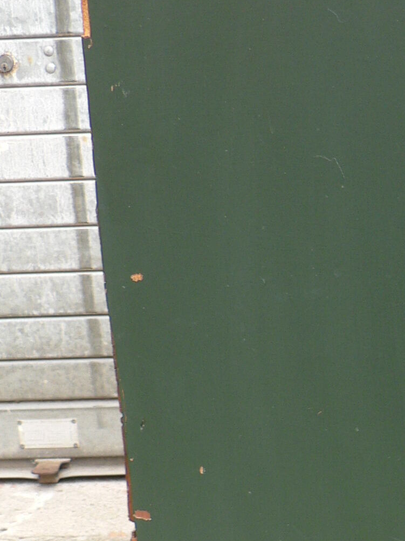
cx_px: 479
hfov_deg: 15.5
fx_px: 1436
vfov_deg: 21.1
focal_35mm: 92
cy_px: 418
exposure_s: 1/80
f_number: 2.8
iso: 80
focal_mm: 6
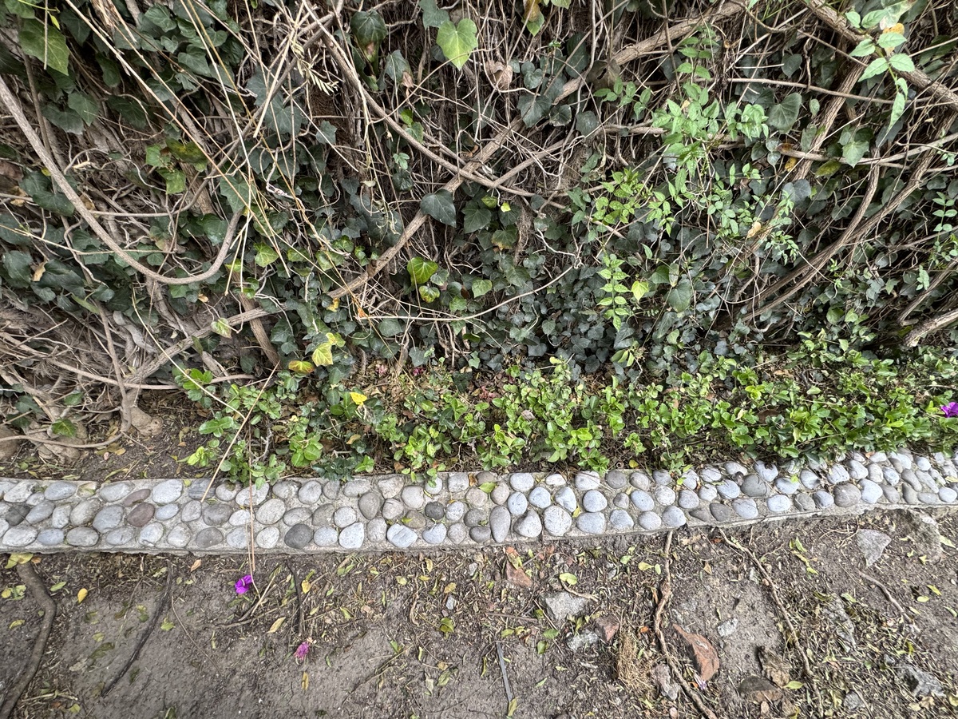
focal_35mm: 14
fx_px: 387
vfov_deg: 85.7
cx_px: 479
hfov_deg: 102.1
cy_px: 360
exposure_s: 1/99
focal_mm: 2.22
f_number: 2.2
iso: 125
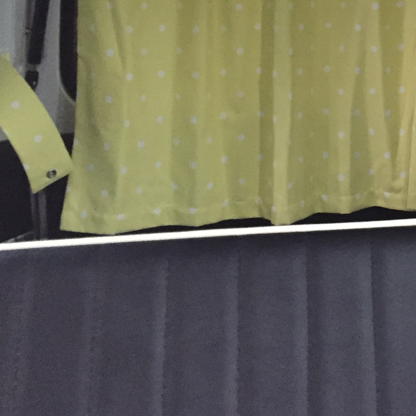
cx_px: 497
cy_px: -5
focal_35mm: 75
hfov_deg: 21.4
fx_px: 1020
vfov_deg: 22.2
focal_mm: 4.15
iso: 500
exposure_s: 1/17
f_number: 2.2
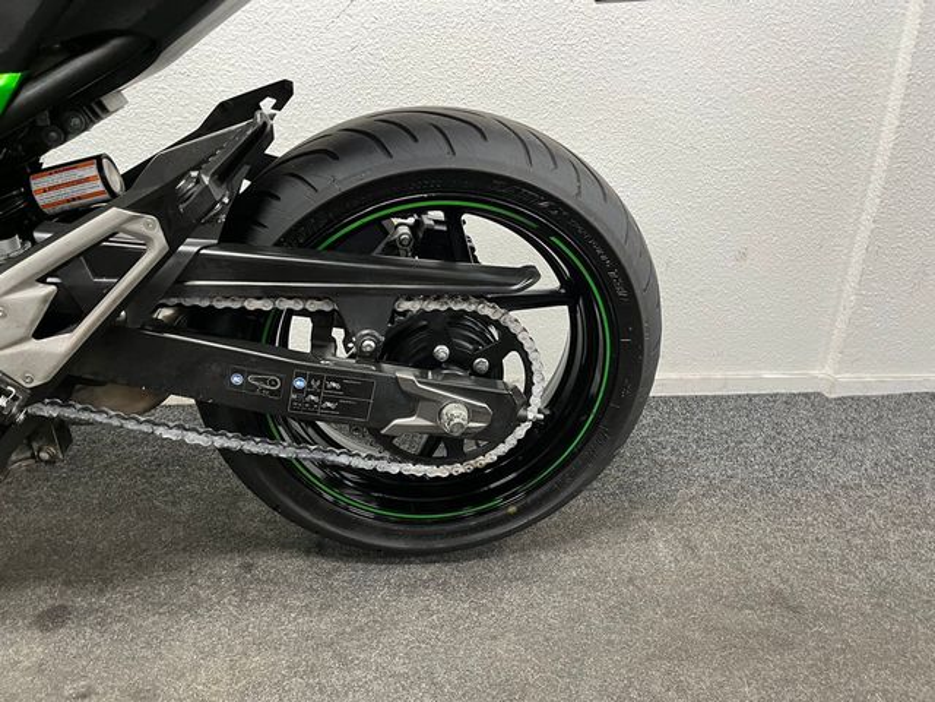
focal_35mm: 26
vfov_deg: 53.1
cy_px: 351
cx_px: 468
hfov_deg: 67.3
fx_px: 702
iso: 250
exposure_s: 1/50
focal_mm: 5.1
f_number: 1.6
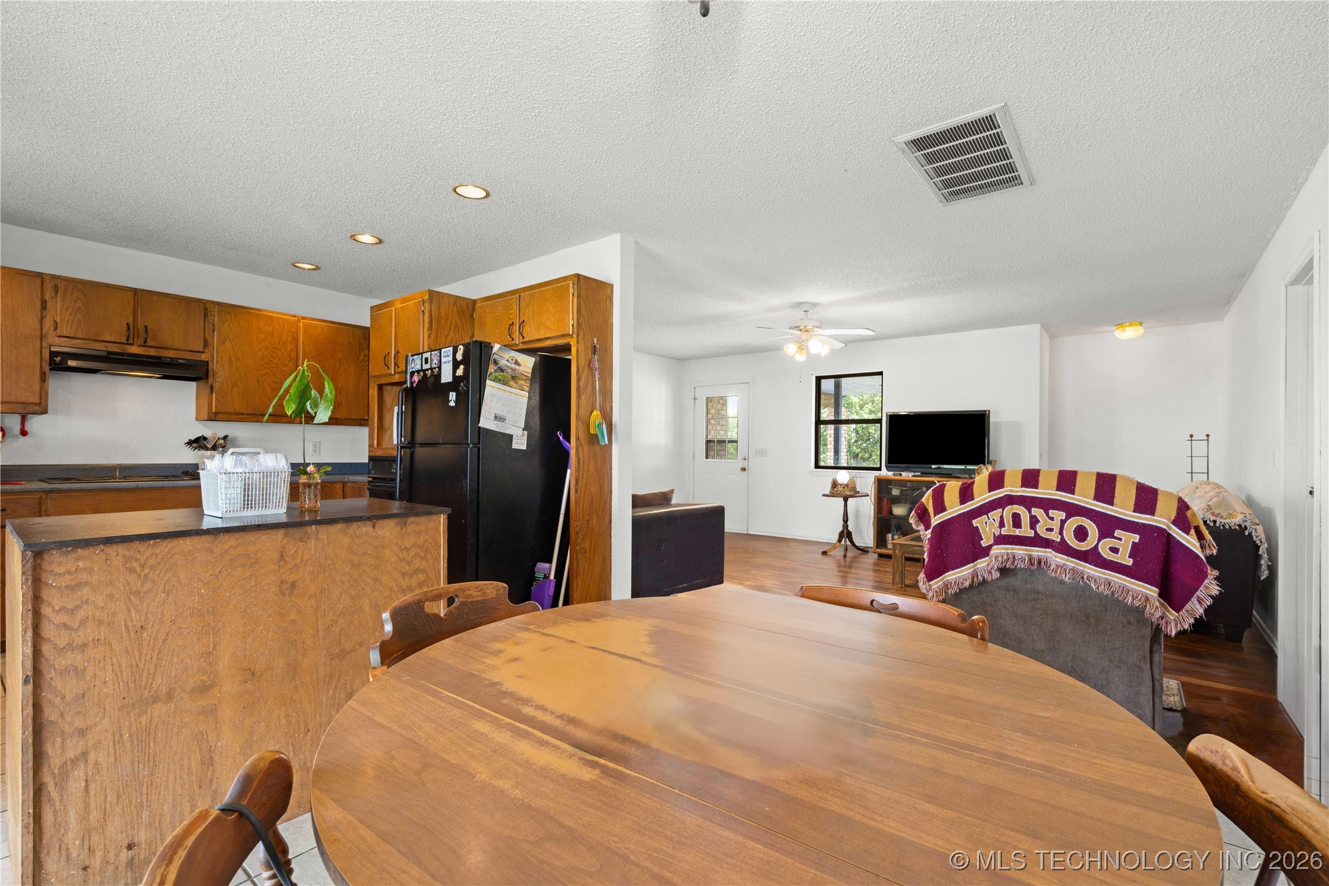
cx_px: 664
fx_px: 591
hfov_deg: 96.7
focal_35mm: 16
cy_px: 443
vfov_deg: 73.7
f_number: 8
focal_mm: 16
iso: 400
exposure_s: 1/1.25
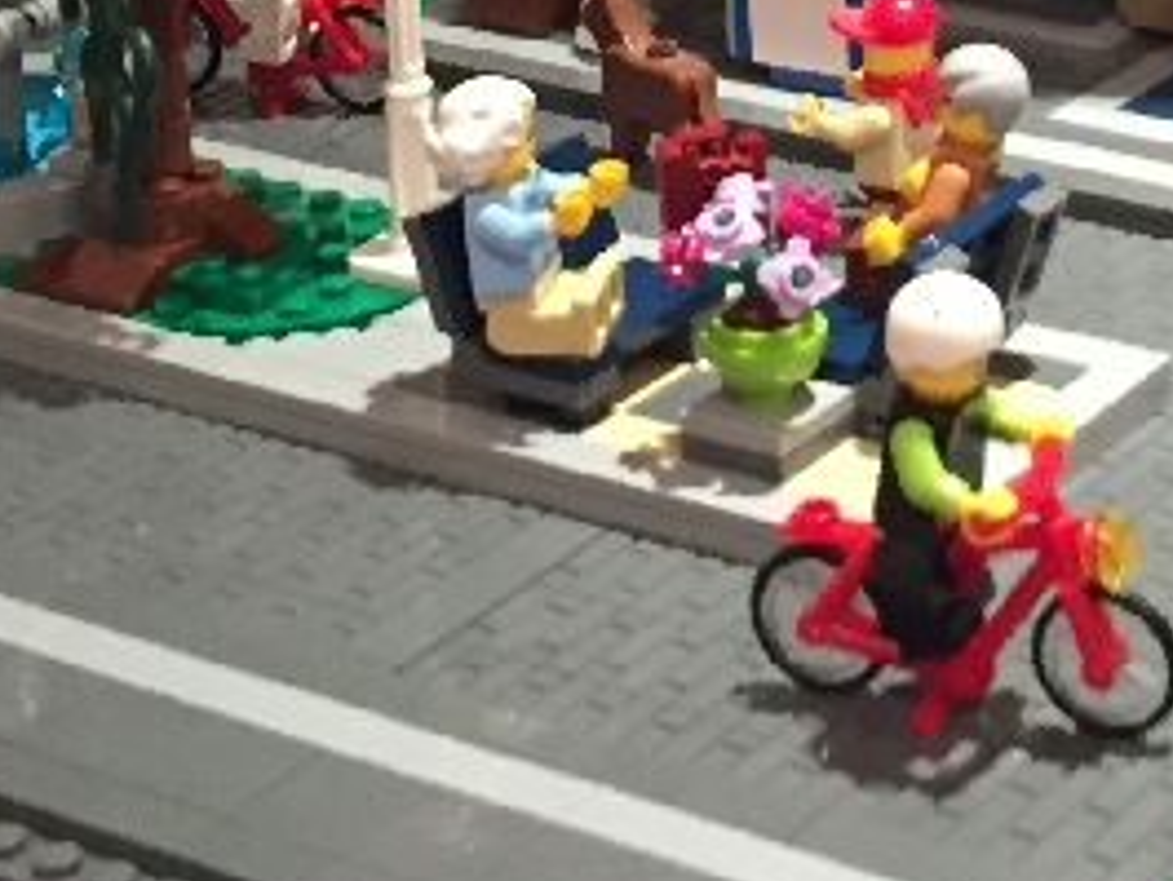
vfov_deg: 12.2
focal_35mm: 112
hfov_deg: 17.3
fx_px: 3797
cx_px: 1076
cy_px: -682
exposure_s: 1/25
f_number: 2.2
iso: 250
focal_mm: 4.15
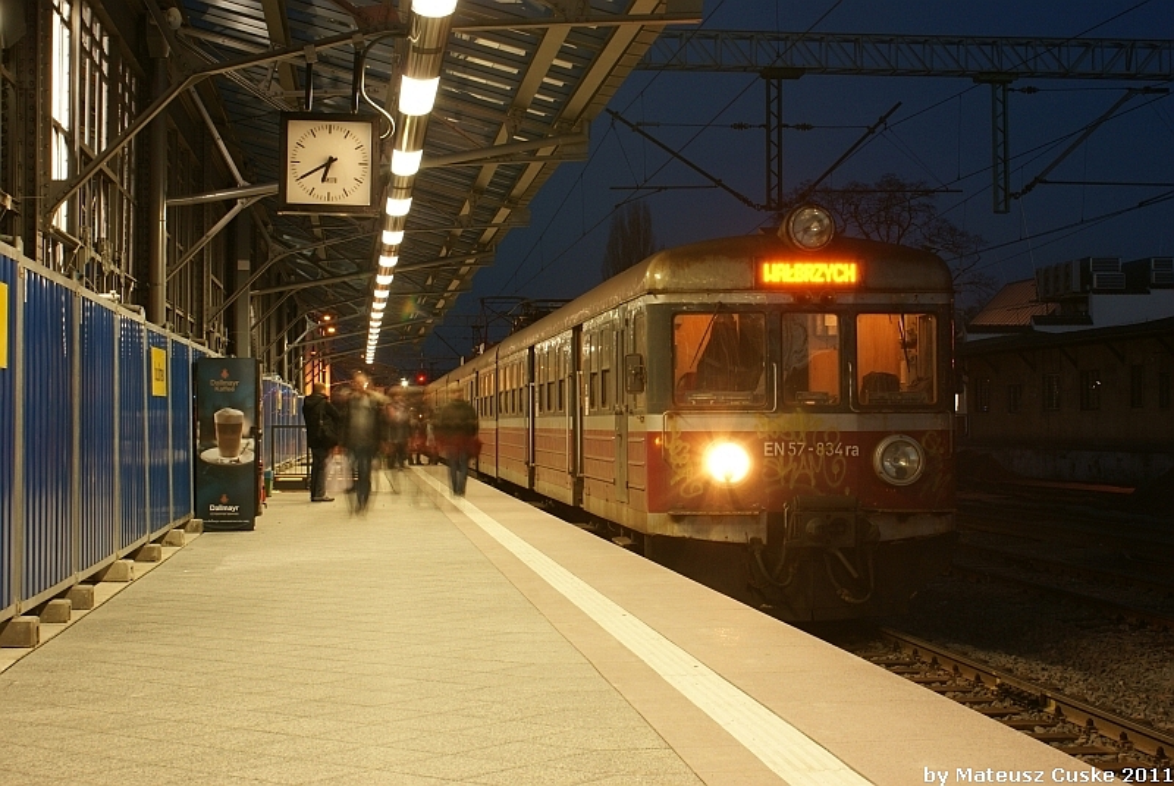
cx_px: 587
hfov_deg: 33.4
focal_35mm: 60
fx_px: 1960
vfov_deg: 22.7
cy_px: 393
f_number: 14
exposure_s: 4
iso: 100
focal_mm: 40
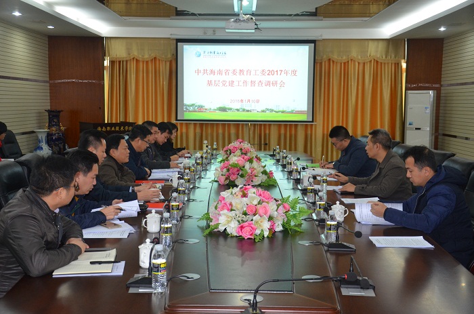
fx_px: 630
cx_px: 237
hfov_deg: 41.2
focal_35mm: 48
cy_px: 157
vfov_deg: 27.9
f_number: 4.2
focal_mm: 32
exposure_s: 1/60
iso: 800
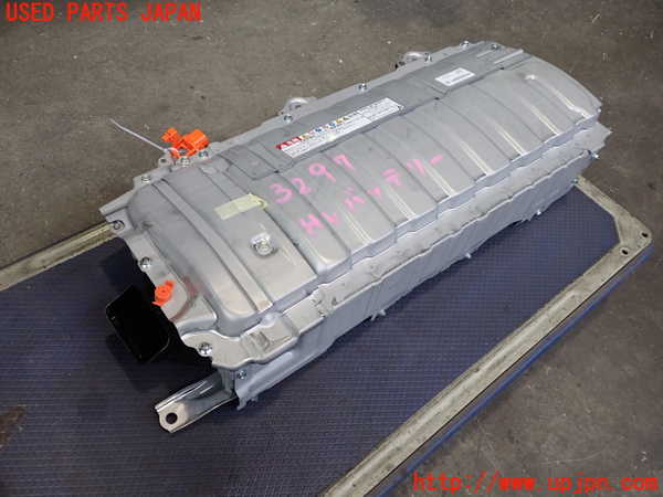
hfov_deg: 60.0
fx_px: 575
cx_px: 332
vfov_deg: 46.8
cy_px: 248
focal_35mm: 30
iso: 200
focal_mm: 5.4
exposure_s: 1/80
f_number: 2.3
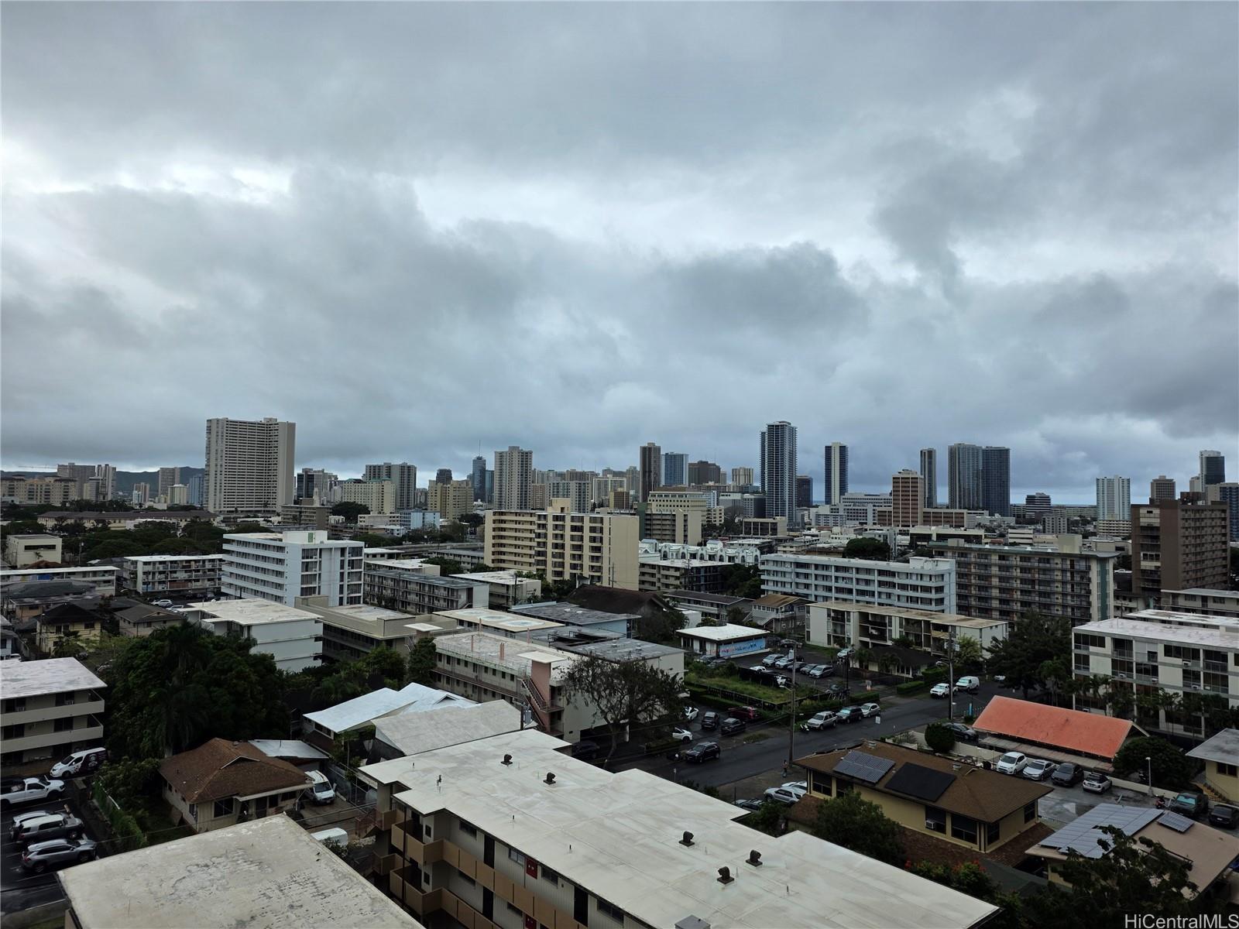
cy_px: 464
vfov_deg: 58.9
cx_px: 620
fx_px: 823
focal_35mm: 23
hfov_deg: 73.9
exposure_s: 1/4889
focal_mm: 6.25
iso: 80
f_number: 1.7
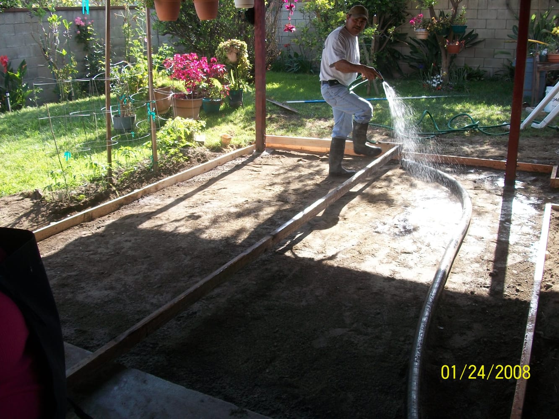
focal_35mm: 32
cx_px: 280
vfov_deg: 44.2
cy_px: 210
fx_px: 517
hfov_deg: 56.8
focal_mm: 5.7
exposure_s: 1/200
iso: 80
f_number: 2.9
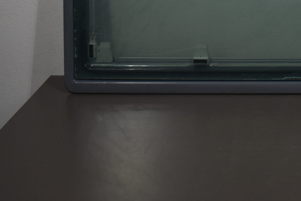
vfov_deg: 16.3
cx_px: 296
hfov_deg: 24.3
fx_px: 669
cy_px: -50
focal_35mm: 80
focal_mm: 20
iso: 400
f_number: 4
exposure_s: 1/250
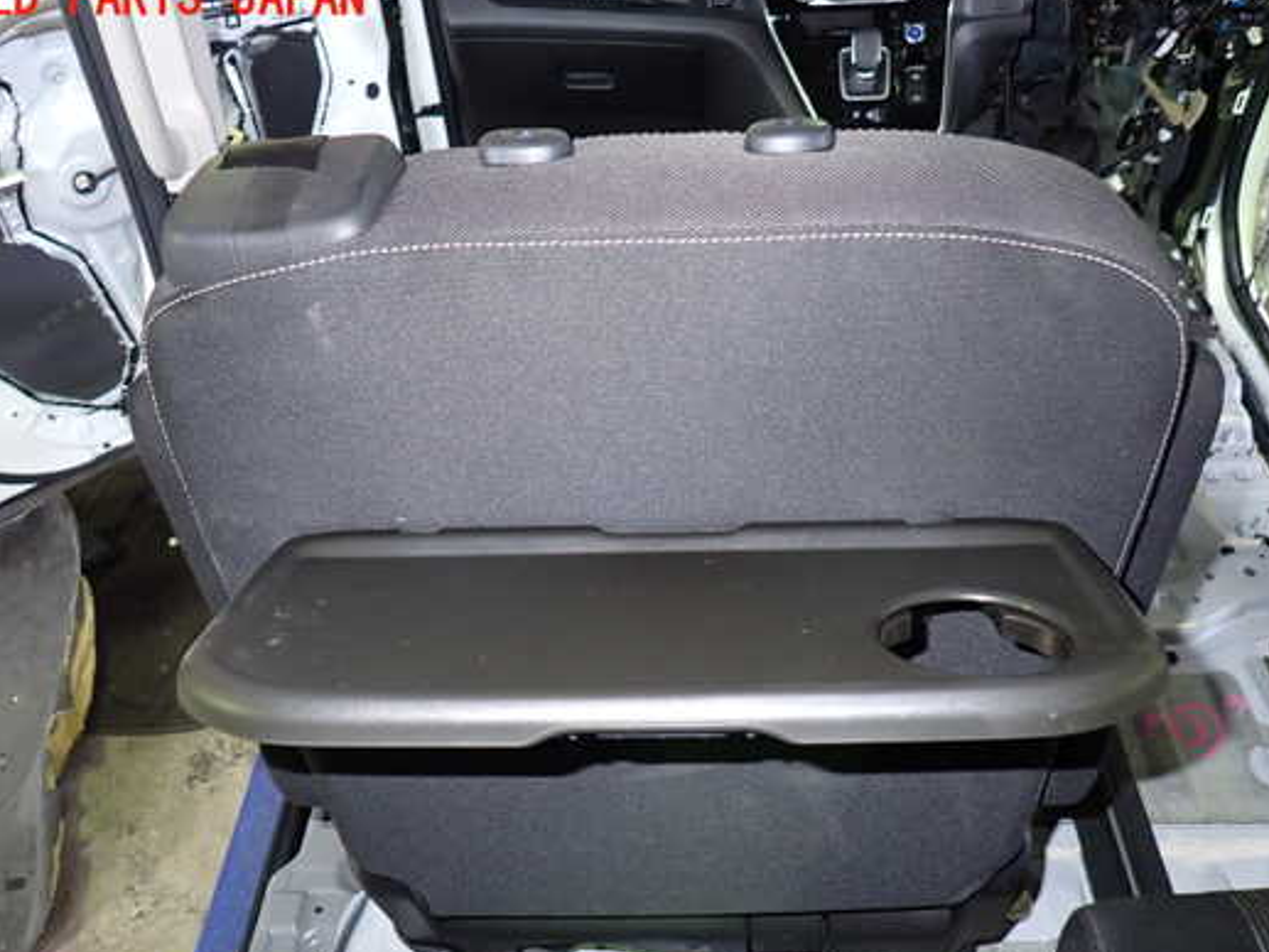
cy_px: 520
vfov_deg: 48.2
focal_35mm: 29
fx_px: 1063
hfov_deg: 61.6
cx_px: 655
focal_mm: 4.5
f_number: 2
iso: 320
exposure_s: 1/30
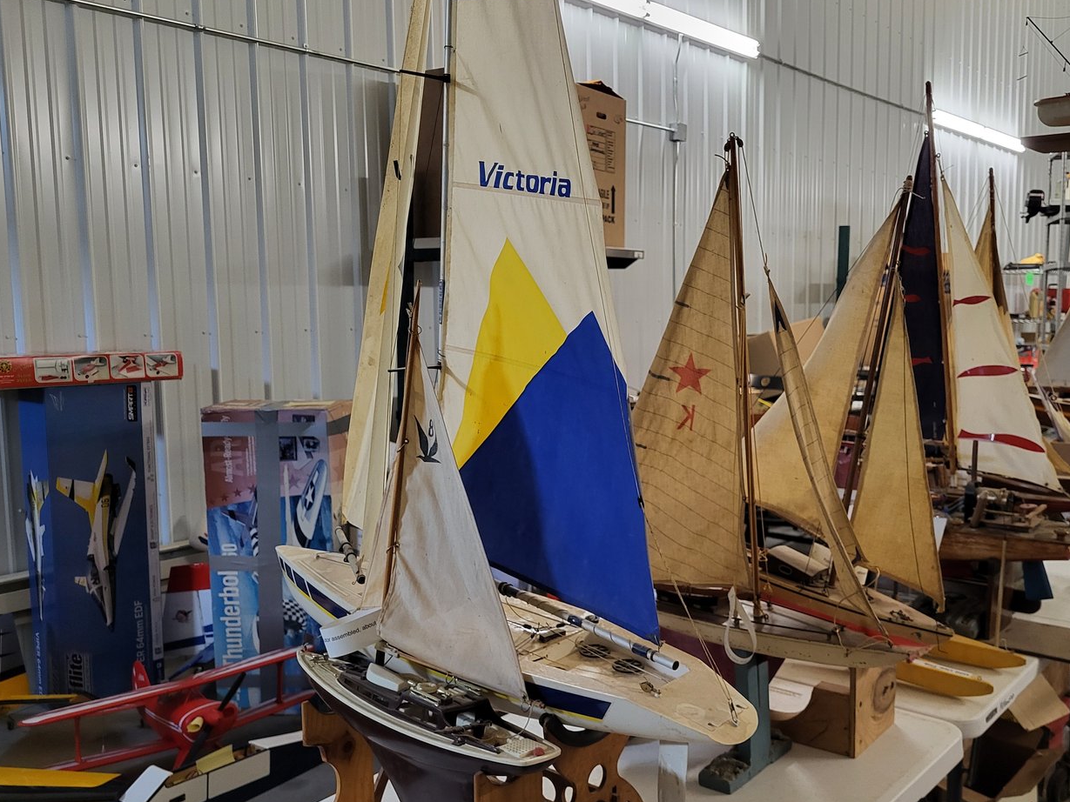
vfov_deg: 44.1
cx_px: 649
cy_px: 427
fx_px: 989
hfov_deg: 56.3
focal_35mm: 32
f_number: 1.8
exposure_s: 1/40
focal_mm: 5.4
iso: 400
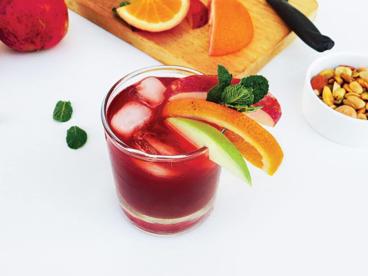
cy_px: 138
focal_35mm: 40
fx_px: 425
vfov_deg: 36.0
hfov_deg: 46.8
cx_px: 184
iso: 125
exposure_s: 1/400
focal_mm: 7.1
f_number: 3.6
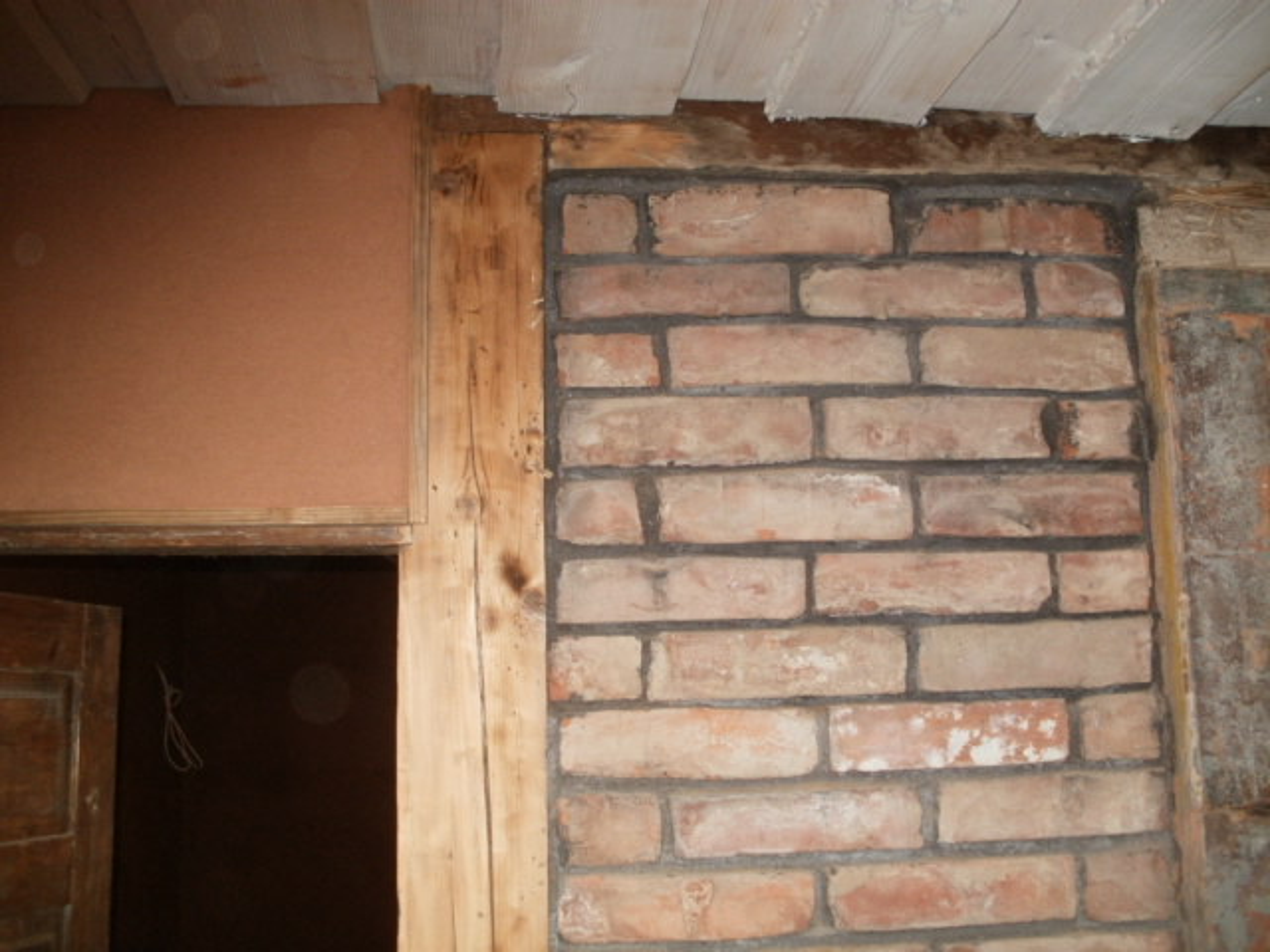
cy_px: 476
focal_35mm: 36
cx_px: 635
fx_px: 1321
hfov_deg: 51.4
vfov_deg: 39.7
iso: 160
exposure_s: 1/30
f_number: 3.5
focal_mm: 6.3
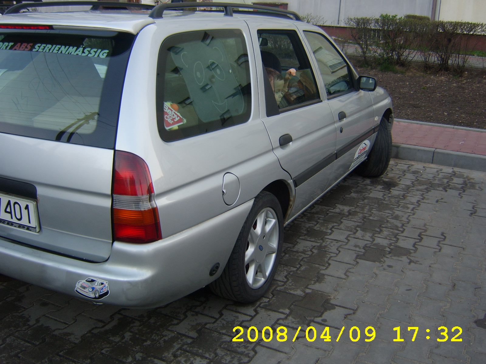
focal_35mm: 31
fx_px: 435
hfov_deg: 58.4
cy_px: 182
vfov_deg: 45.4
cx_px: 243
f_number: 2.7
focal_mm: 8.13
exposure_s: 1/92
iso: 50
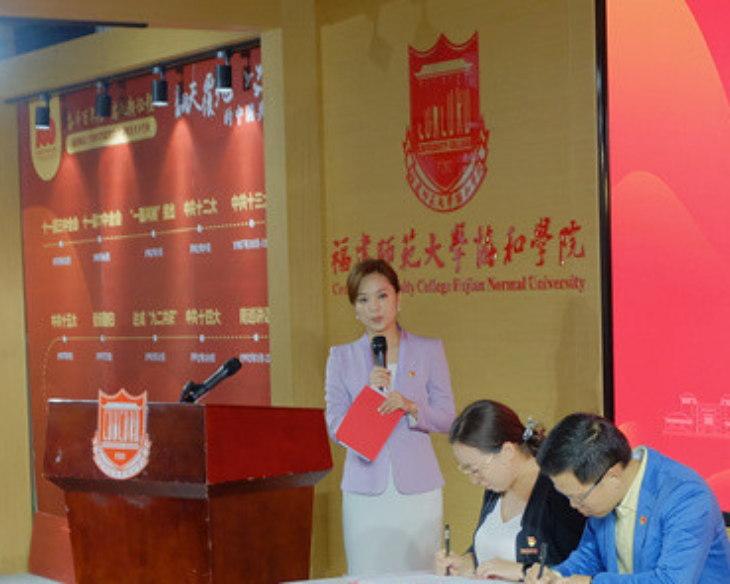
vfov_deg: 15.2
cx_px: 479
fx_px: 2182
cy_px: 443
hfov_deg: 18.9
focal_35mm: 101
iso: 800
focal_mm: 35.5
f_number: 5
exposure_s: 1/12
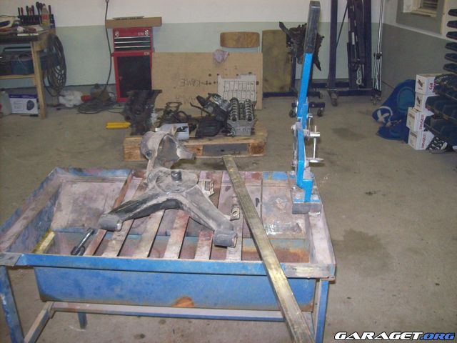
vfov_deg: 39.7
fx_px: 475
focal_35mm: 36
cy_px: 172
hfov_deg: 51.4
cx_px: 228
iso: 200
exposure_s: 1/64
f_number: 2.7
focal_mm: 6
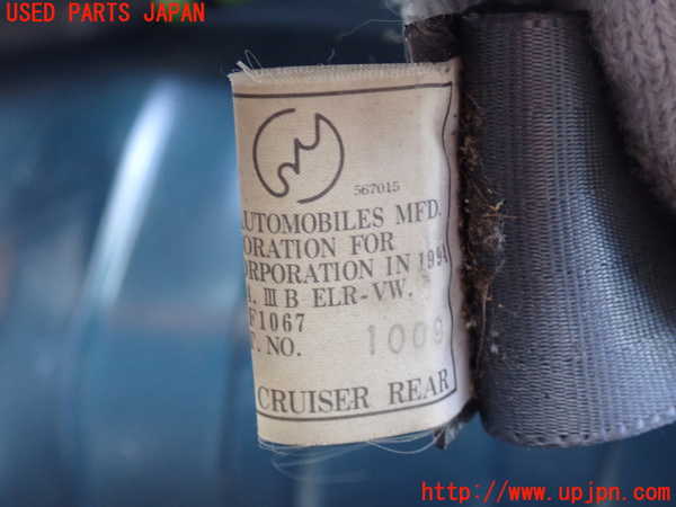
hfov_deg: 33.2
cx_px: 338
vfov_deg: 25.2
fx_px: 1133
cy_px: 254
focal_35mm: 58
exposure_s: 1/30
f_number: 3.5
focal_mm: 10.35
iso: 800
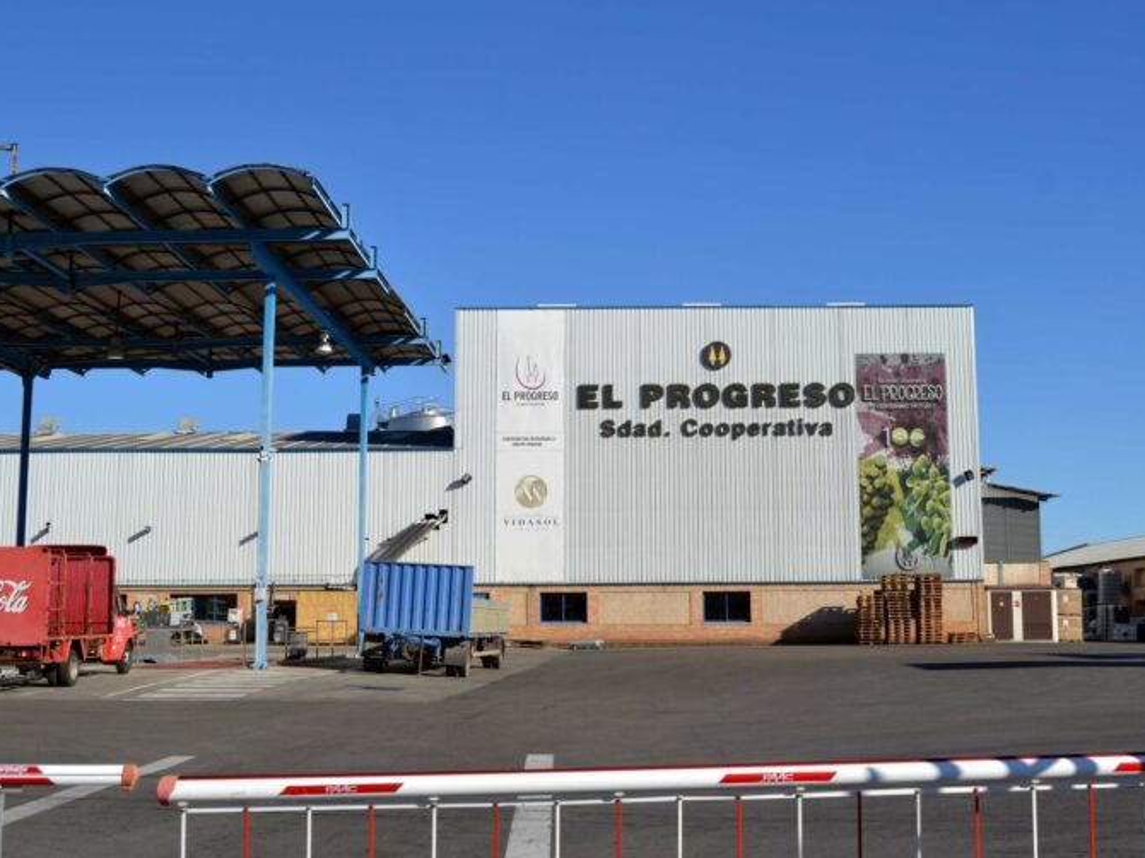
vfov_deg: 33.6
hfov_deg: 43.8
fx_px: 1422
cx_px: 622
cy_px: 422
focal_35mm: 43
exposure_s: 1/320
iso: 100
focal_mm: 26
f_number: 9
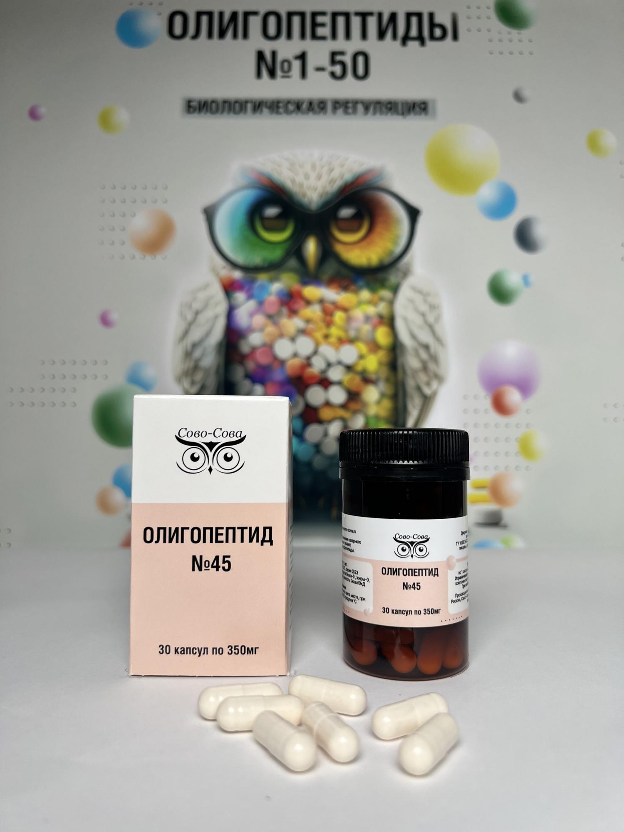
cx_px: 312
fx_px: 625
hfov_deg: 53.1
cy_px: 416
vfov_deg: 67.3
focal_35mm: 26
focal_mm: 5.7
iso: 50
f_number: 1.5
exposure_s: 1/1531
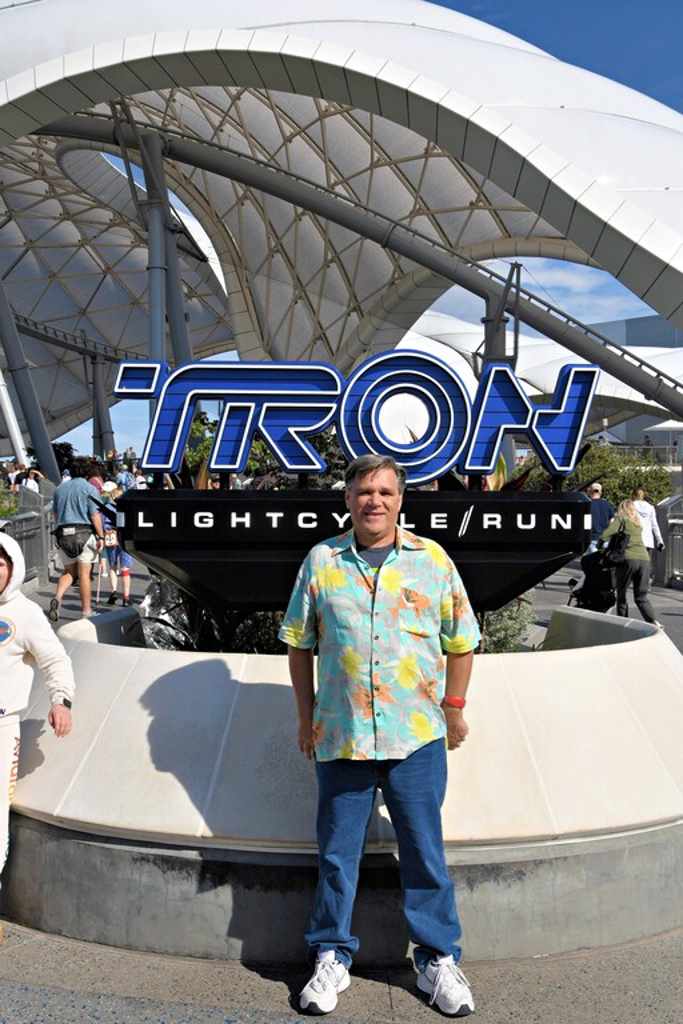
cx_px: 342
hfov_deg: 31.9
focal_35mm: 42
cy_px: 512
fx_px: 1195
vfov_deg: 46.4
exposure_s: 1/250
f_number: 10
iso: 100
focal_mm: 28
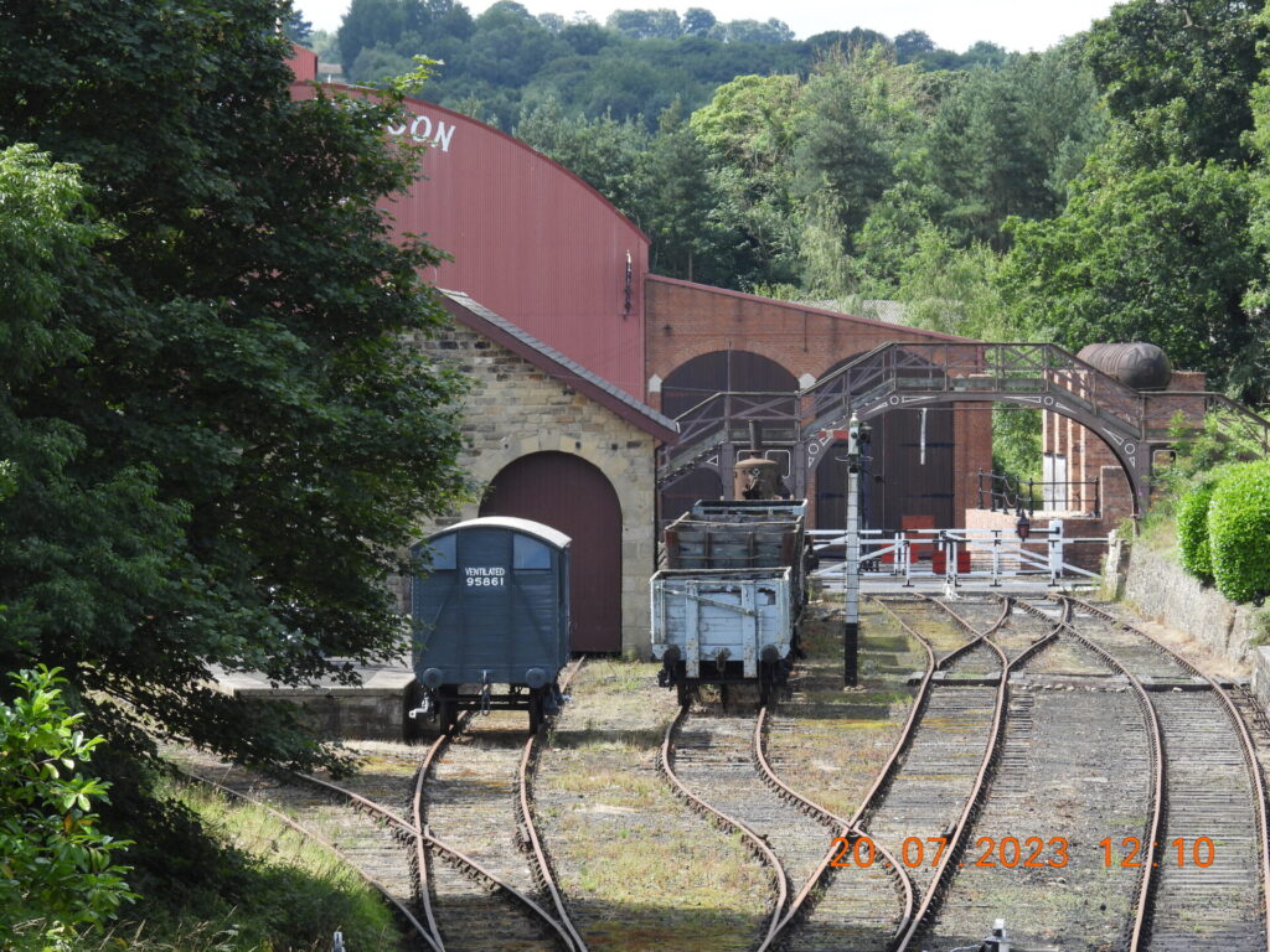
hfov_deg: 11.6
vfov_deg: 8.7
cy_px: 476
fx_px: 6237
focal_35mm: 170
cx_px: 635
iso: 100
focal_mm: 30.3
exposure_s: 1/320
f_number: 5
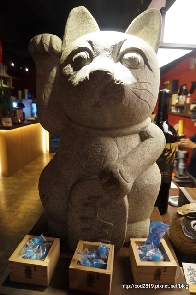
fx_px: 197
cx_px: 98
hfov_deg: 53.0
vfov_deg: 73.8
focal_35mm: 24
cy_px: 148
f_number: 3.5
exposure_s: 1/100
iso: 3200
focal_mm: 16
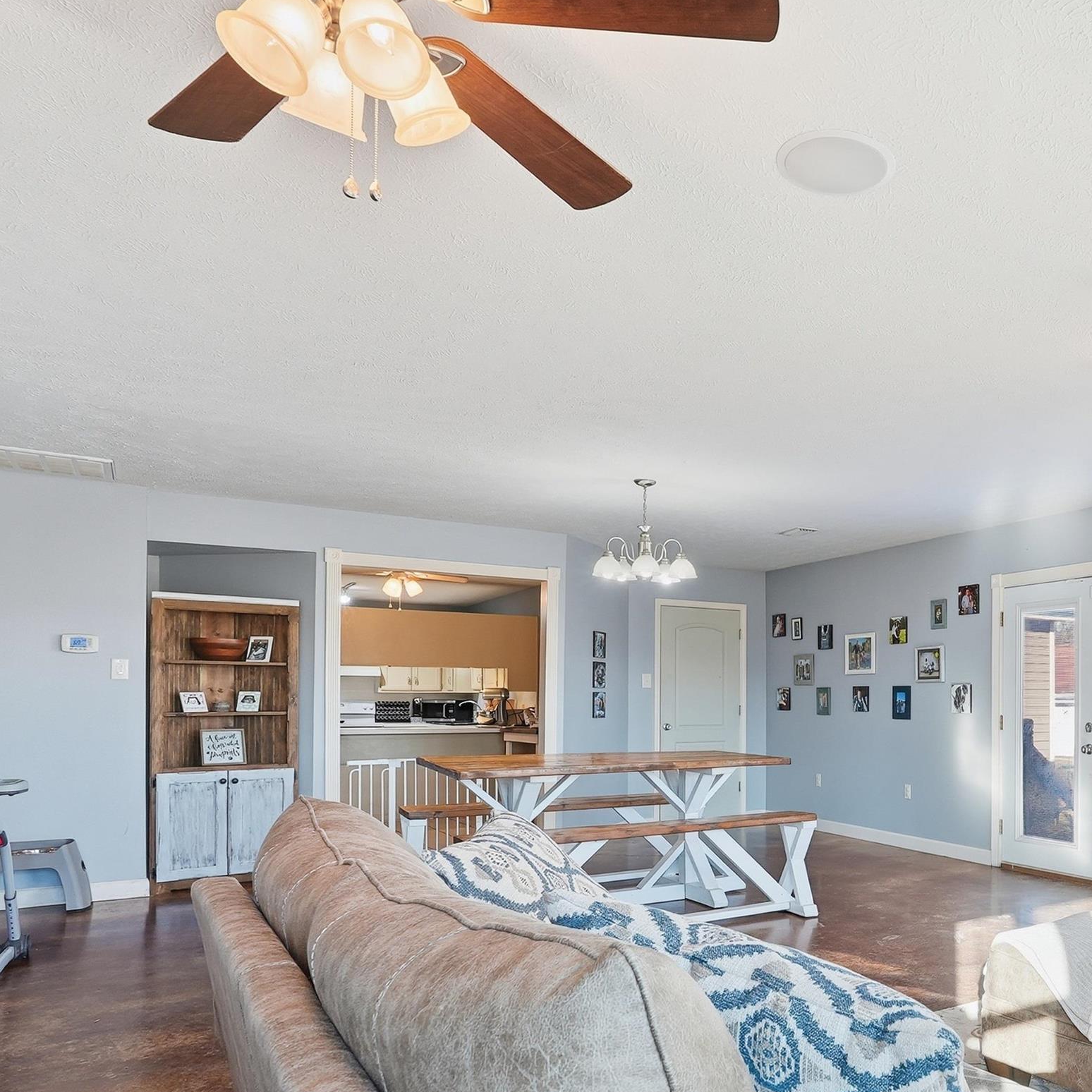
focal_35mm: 27
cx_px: 914
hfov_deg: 54.0
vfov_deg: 58.2
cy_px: 697
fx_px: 964
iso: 250
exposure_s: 1/80
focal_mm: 16
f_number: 9
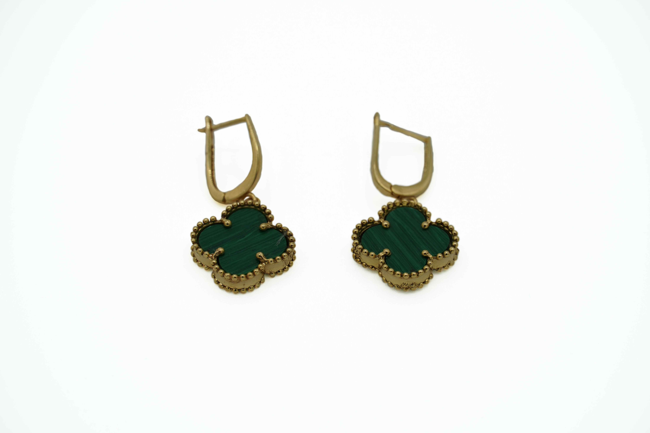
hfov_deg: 11.1
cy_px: 216
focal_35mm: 184
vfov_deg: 7.4
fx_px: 3331
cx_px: 325
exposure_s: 1/320
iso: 100
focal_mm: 123
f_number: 6.3
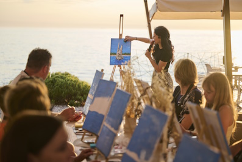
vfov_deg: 19.5
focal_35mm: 70
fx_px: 471
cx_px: 121
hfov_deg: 28.8
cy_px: 81
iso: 80
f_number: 2.8
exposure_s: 1/250
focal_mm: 70
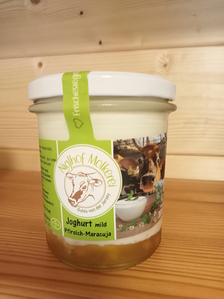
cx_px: 112
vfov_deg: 63.4
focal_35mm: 28
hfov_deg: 49.7
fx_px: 242
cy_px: 150
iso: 1113
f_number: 2.2
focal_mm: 3.46
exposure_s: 1/25
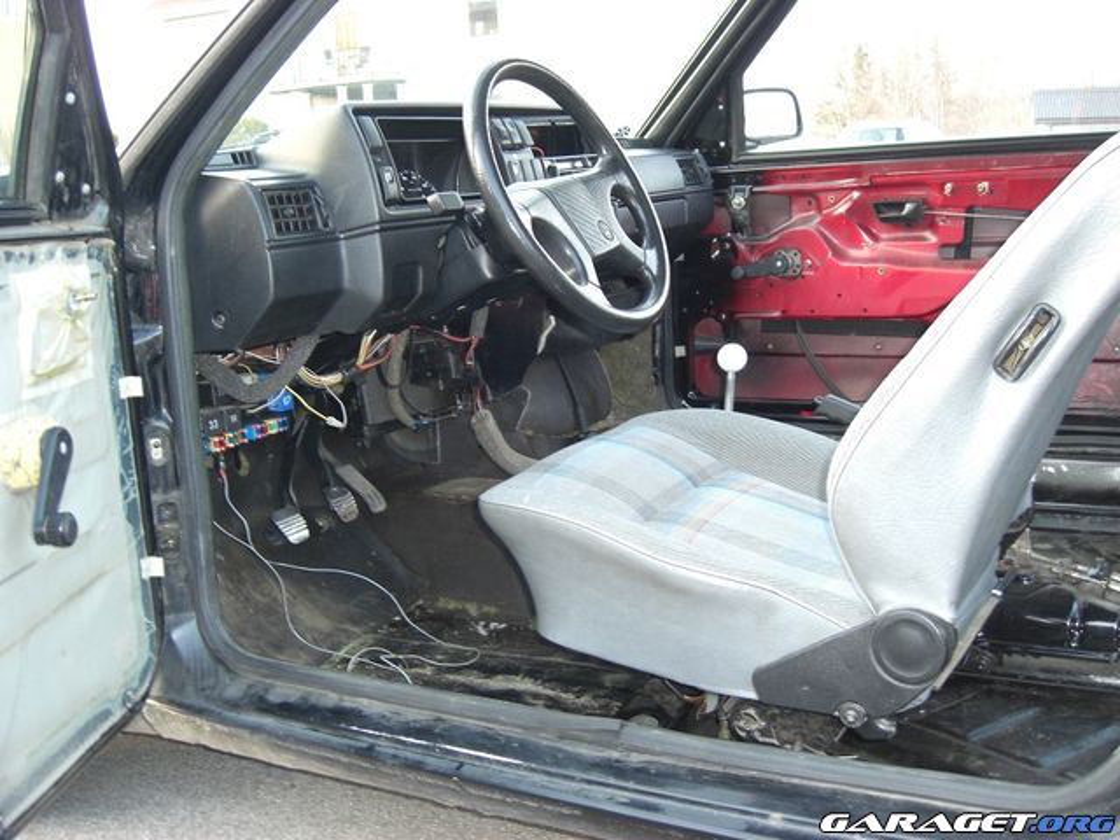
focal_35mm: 38
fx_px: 1229
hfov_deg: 49.0
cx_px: 560
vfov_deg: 37.7
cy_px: 420
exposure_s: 1/40
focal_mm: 7.9
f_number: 2.8
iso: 200
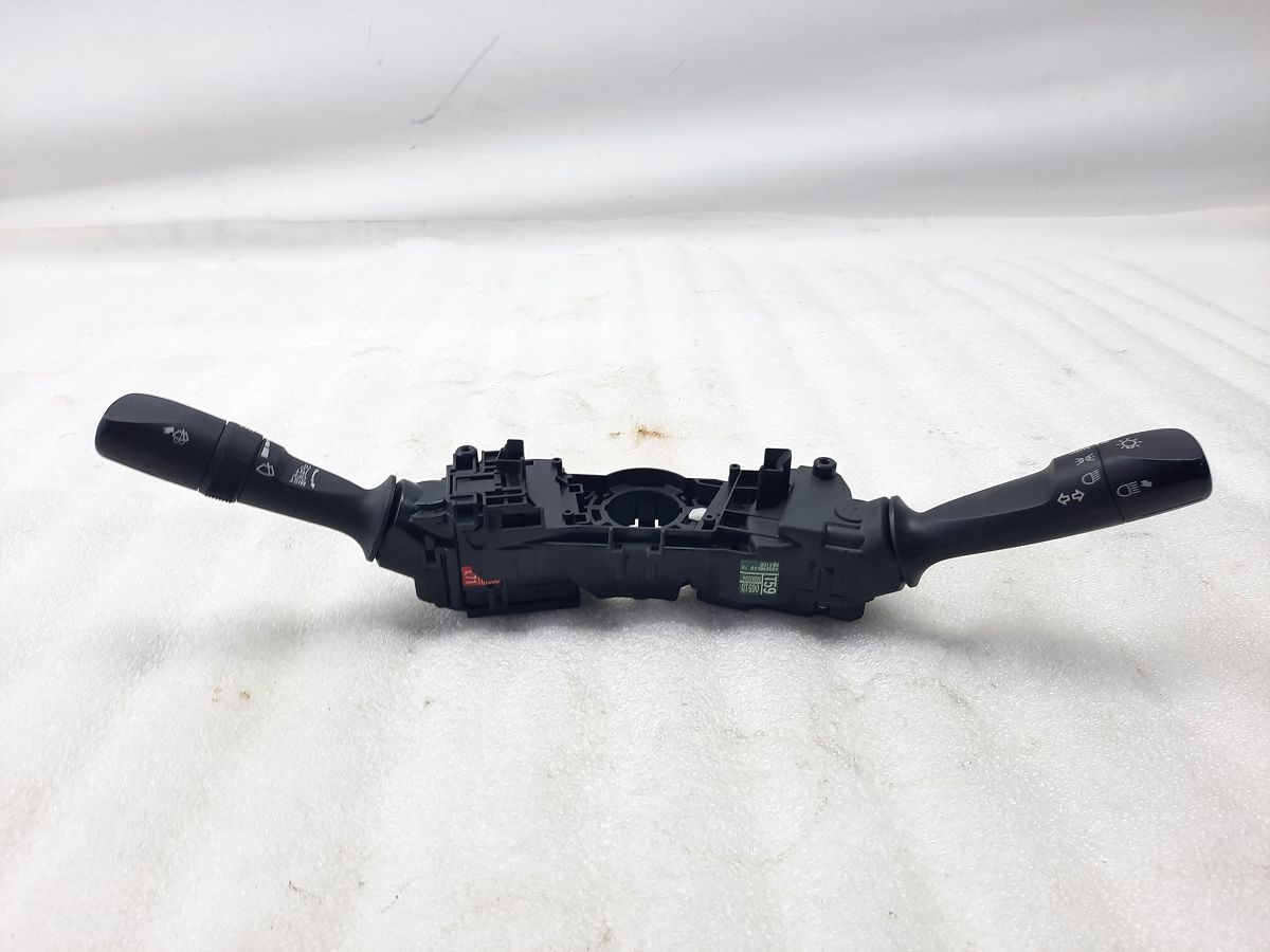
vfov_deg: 54.9
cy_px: 476
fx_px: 917
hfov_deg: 69.4
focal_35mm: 25
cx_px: 635
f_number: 2
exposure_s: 1/50
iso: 80
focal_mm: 4.6
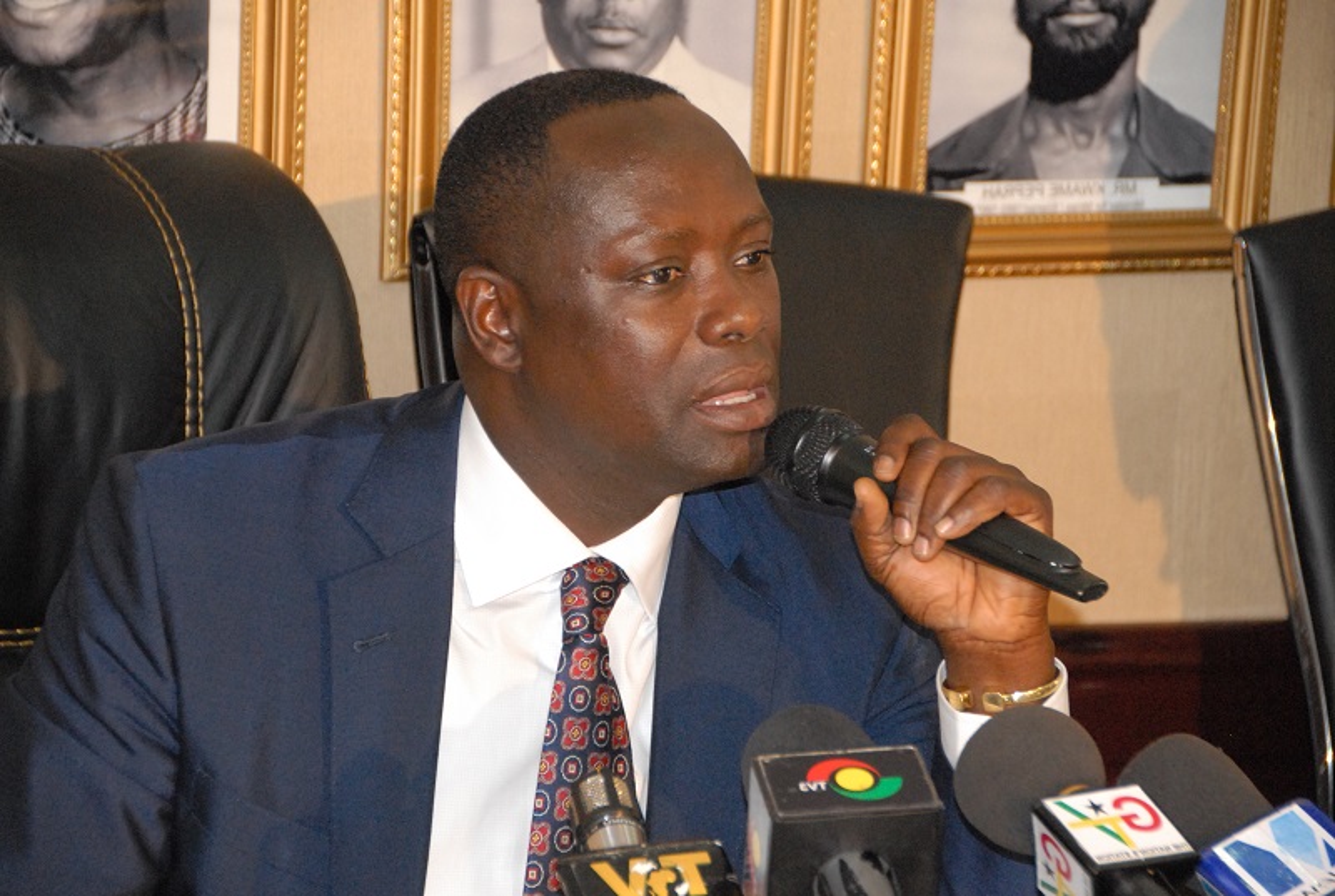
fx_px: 5685
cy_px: 448
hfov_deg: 13.4
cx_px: 668
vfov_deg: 9.0
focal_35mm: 153
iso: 1600
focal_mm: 102
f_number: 5.6
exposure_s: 1/60
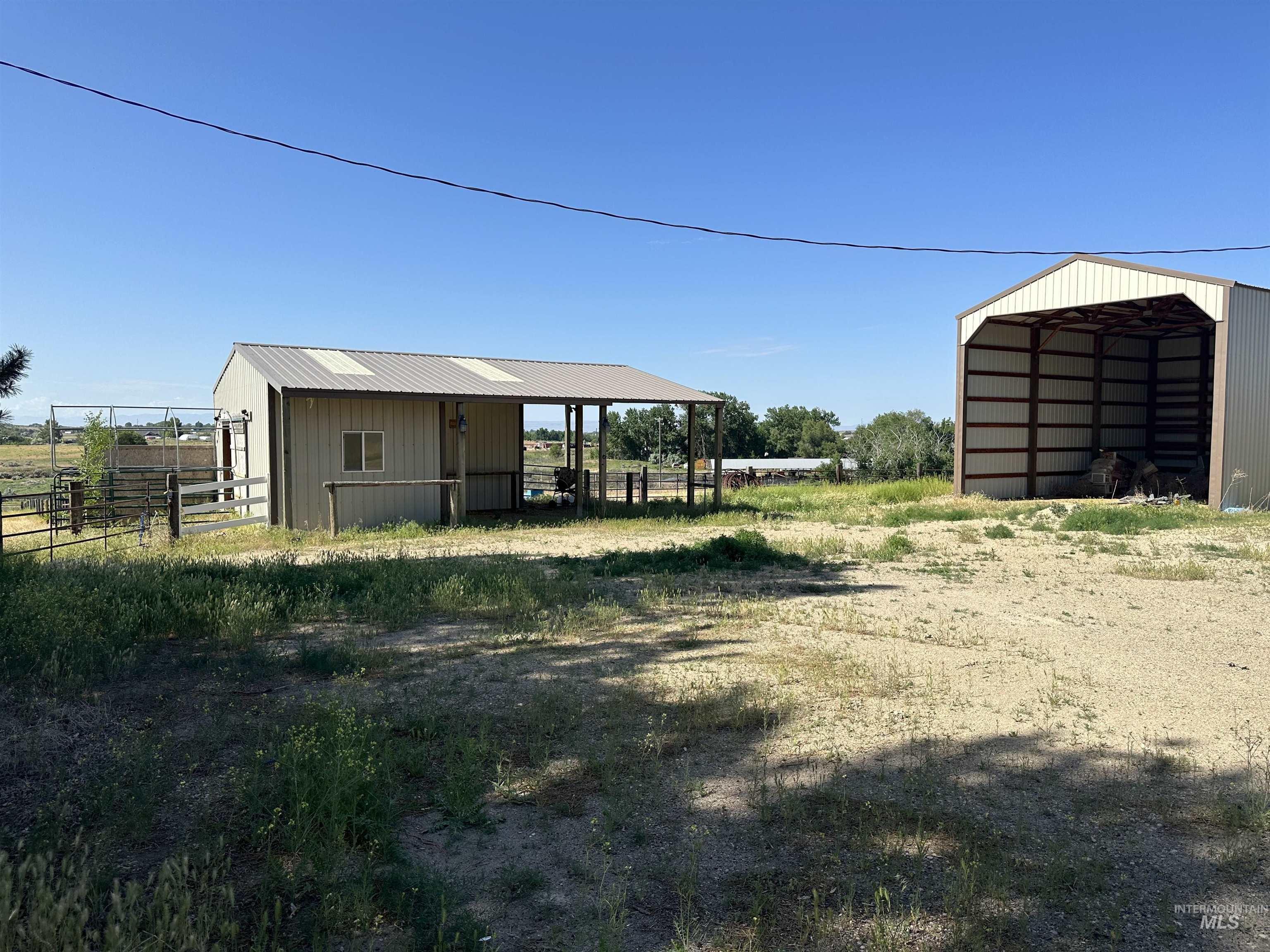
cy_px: 476
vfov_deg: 56.8
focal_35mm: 24
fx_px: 881
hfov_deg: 71.6
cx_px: 635
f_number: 1.78
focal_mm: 6.86
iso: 80
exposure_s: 1/4545
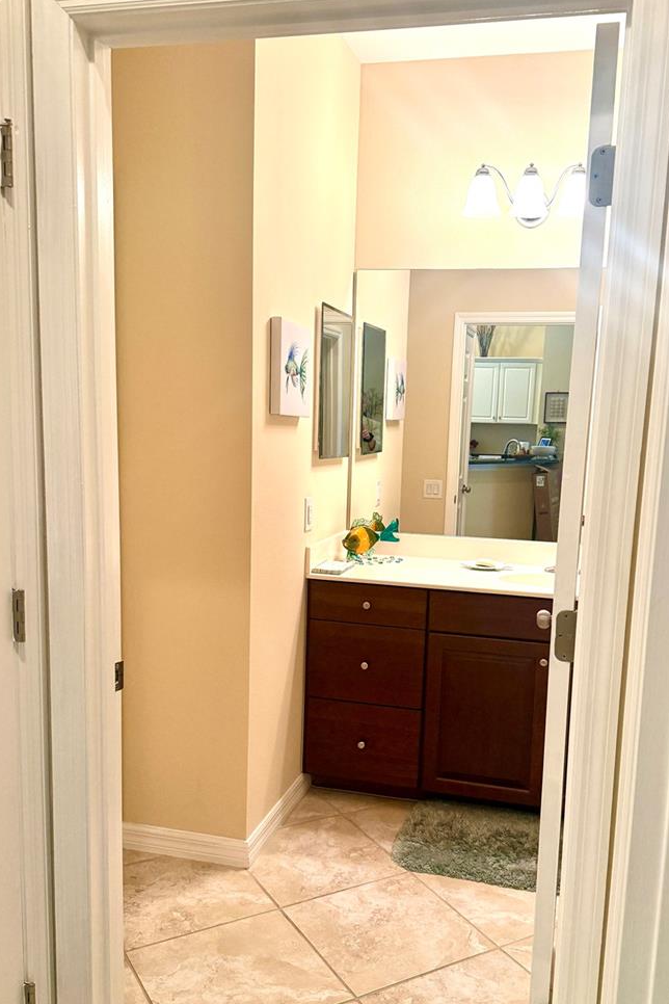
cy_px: 563
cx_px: 378
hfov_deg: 42.2
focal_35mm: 31
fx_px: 864
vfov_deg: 60.1
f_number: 1.78
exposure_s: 1/120
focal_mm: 6.76
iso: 250
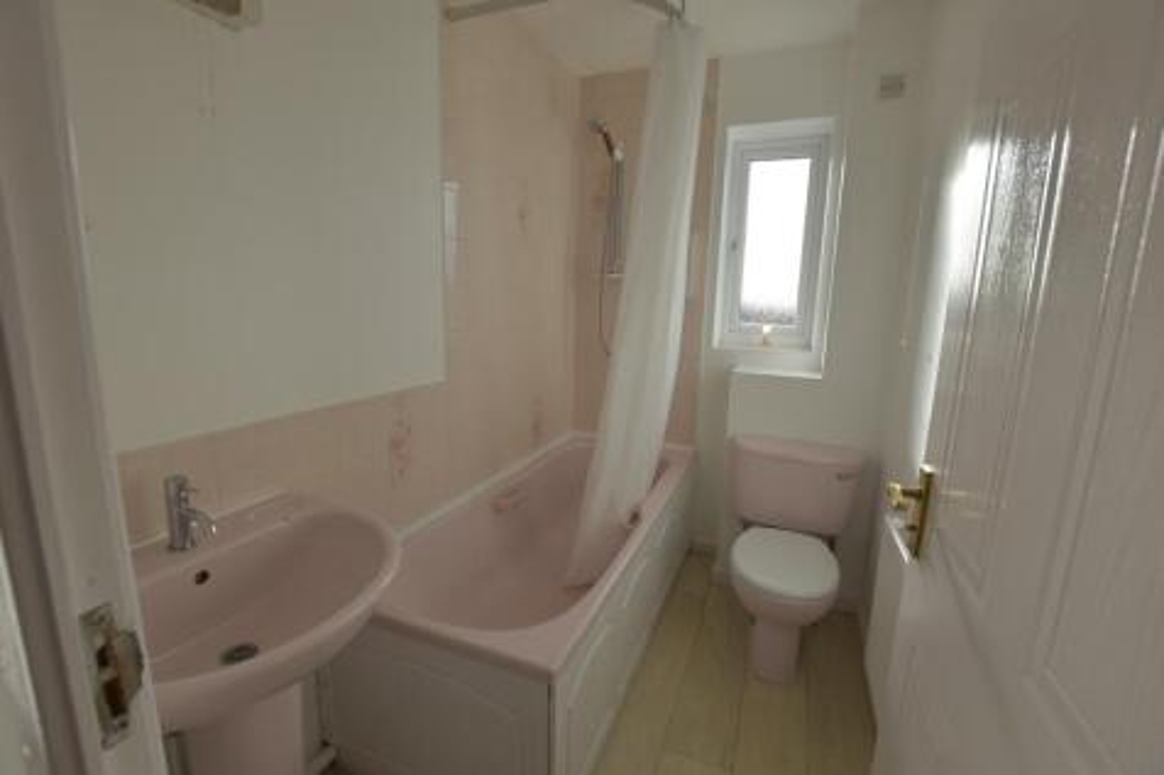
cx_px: 582
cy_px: 388
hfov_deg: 100.4
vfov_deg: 77.3
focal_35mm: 15
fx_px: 485
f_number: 4.8
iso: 100
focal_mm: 10
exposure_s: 1/90
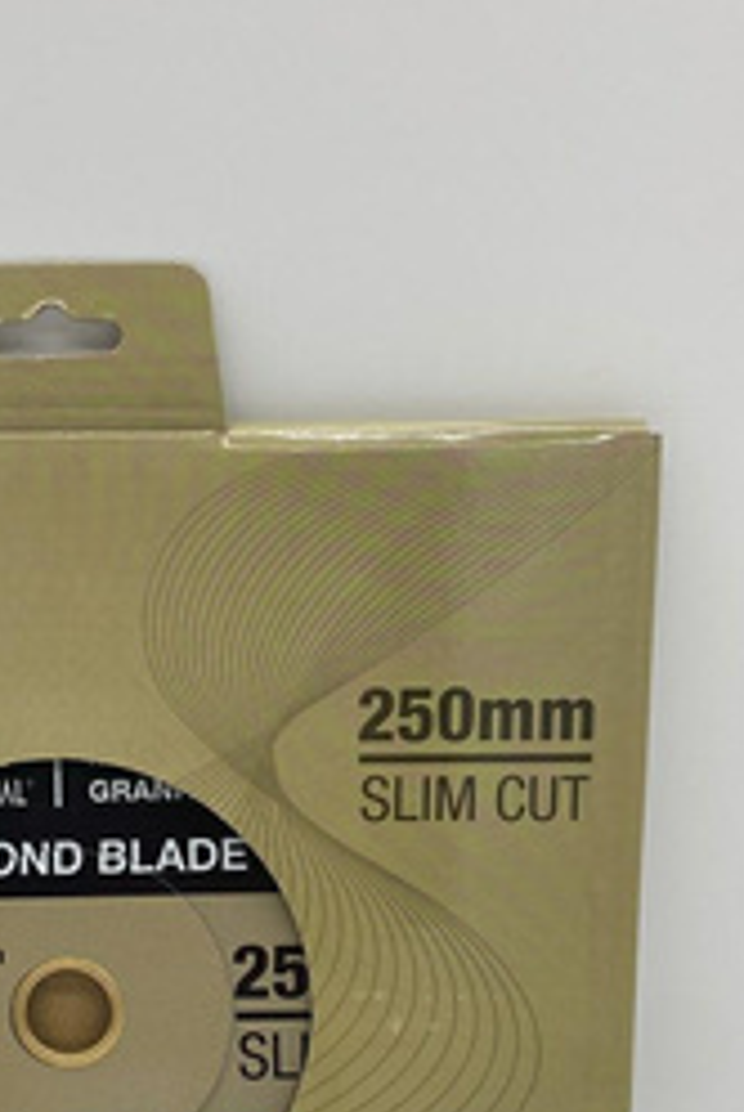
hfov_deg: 26.6
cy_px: 861
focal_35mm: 49
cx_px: 67
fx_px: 1515
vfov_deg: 39.0
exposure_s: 1/402
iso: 32
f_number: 1.8
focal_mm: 4.25
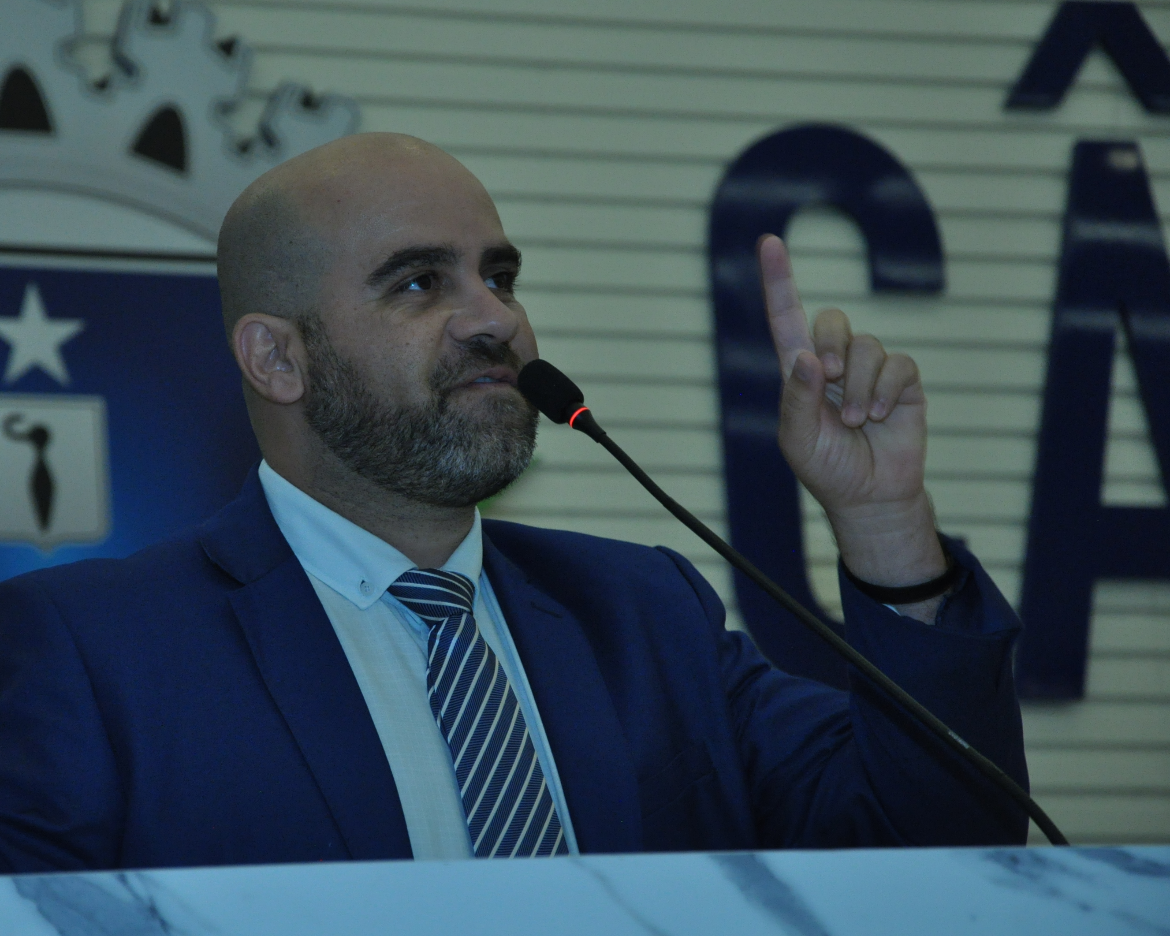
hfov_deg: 11.5
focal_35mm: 167
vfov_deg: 9.3
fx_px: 5783
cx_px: 476
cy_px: 469
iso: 1600
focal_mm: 98
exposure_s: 1/160
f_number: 8
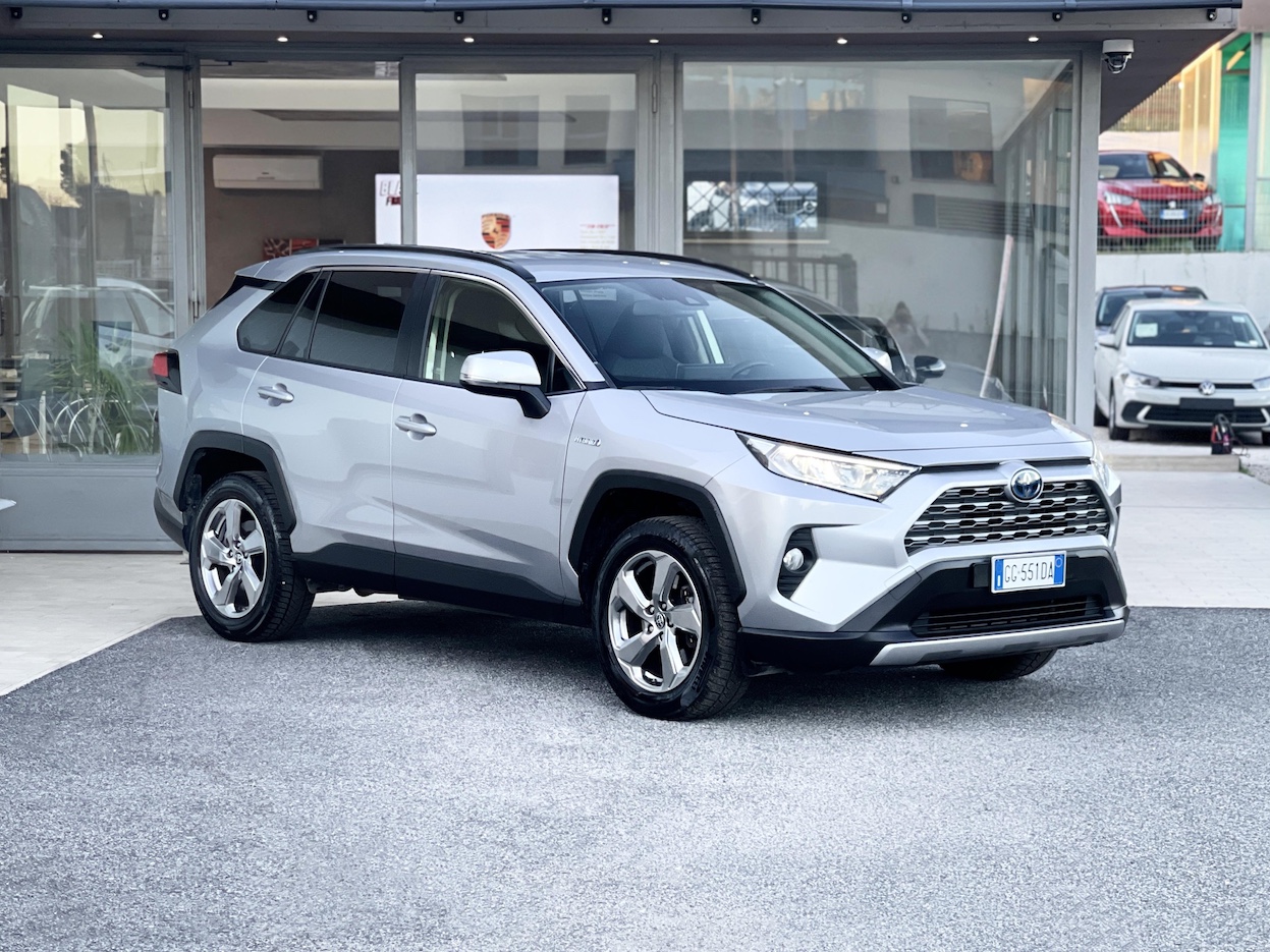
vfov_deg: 22.9
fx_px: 2348
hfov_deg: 30.3
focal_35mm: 64
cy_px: 476
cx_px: 635
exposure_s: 1/121
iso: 100
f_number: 2.2
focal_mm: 7.5
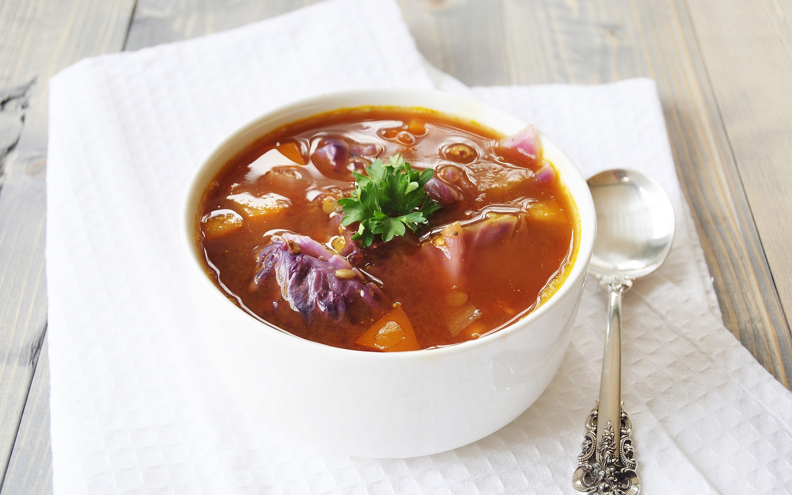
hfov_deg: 33.0
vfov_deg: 21.0
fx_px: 1338
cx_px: 393
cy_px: 262
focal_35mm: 62
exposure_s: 1/60
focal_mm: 40
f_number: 6.3
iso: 200
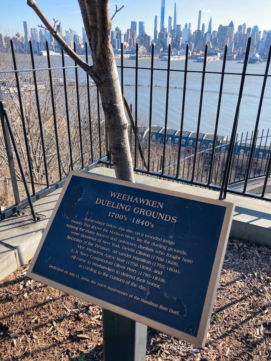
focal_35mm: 28
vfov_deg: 63.4
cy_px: 180
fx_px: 292
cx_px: 136
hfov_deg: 49.7
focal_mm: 3.99
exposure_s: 1/558
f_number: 1.8
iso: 20
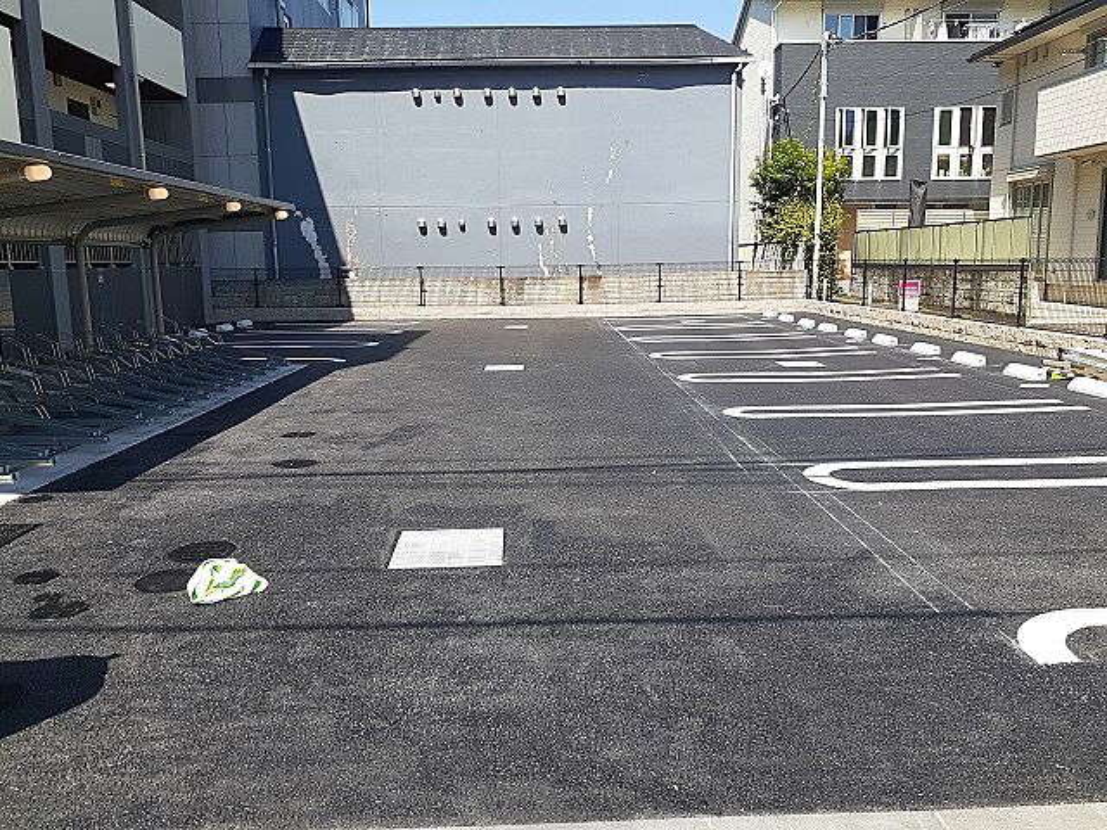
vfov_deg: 51.4
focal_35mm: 27
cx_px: 554
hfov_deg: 65.3
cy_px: 415
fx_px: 863
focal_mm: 3.6
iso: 100
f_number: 1.9
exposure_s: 1/810
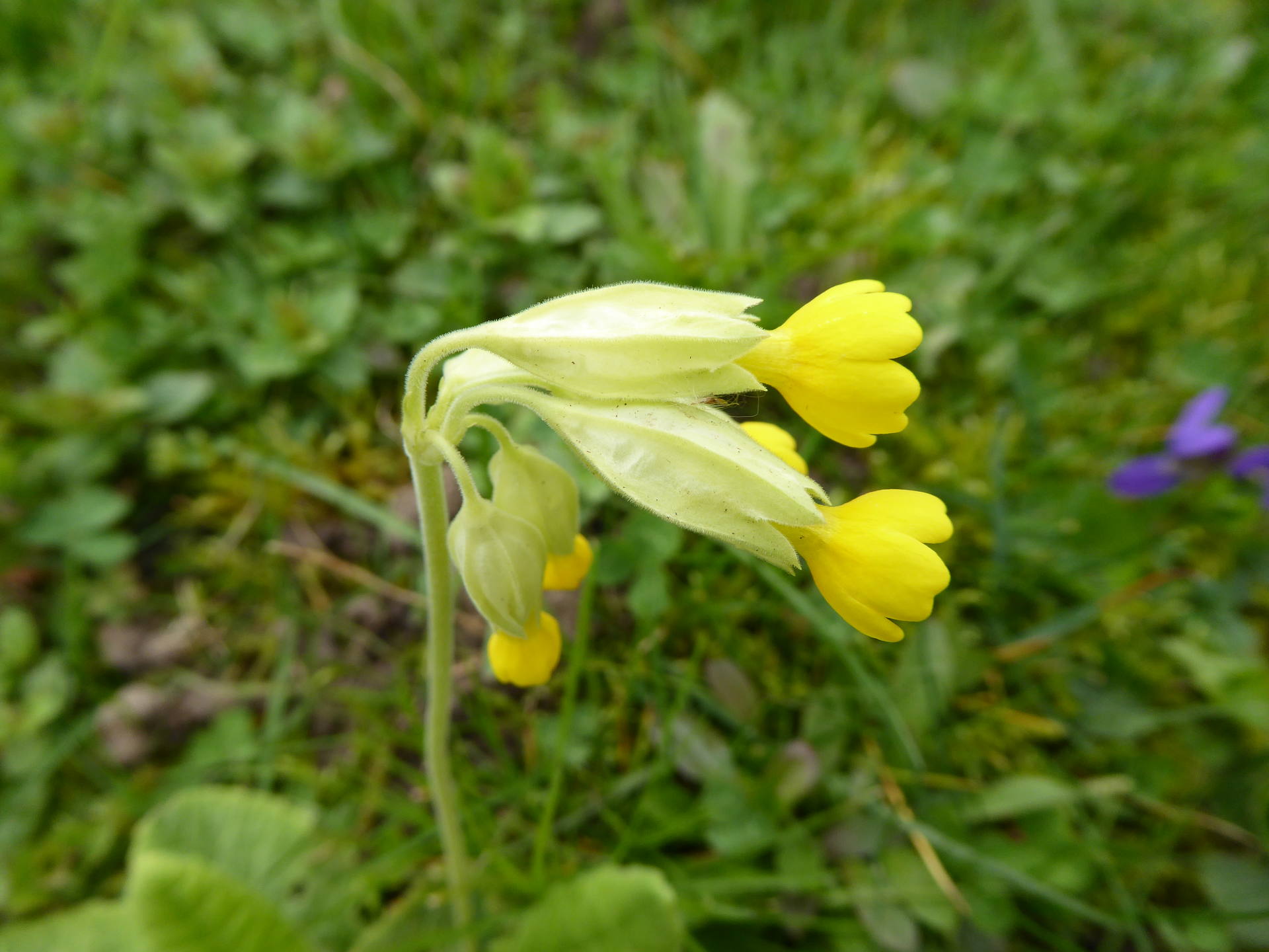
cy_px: 476
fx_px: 916
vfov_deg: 54.9
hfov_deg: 69.4
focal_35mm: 25
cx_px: 634
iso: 100
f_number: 3.3
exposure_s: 1/200
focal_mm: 4.3
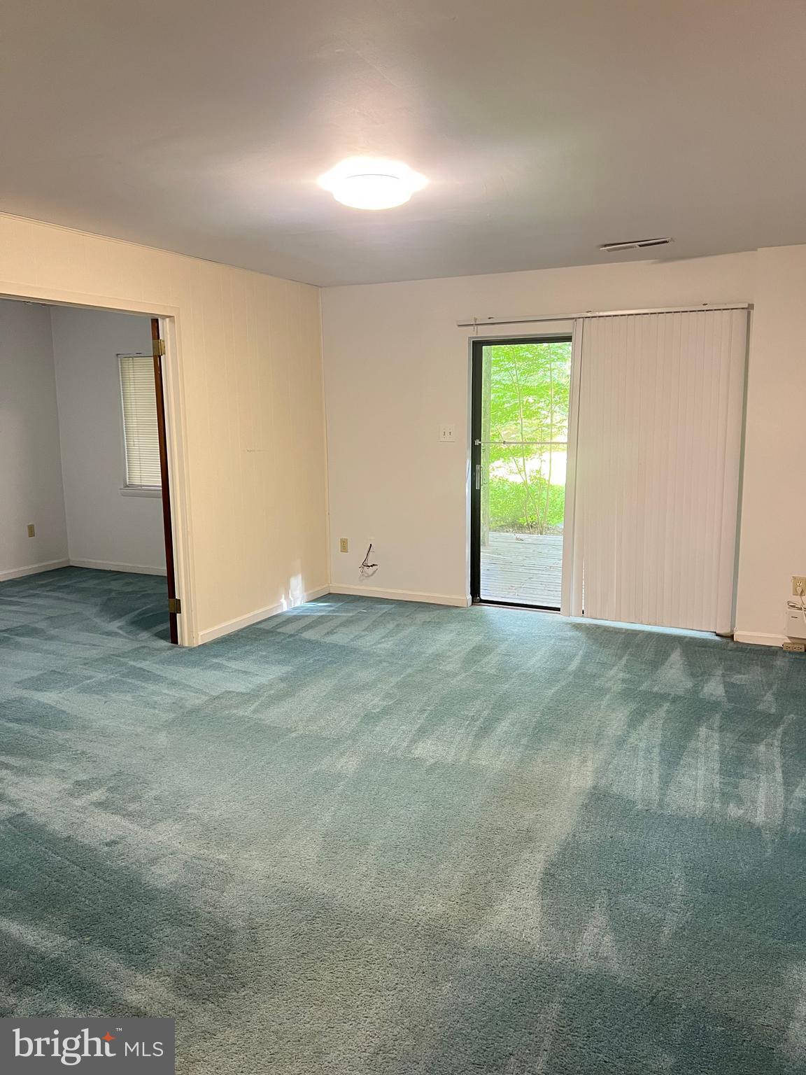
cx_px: 403
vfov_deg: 67.3
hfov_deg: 53.1
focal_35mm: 26
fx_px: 807
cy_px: 538
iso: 500
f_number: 1.5
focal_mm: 5.7
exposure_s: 1/60
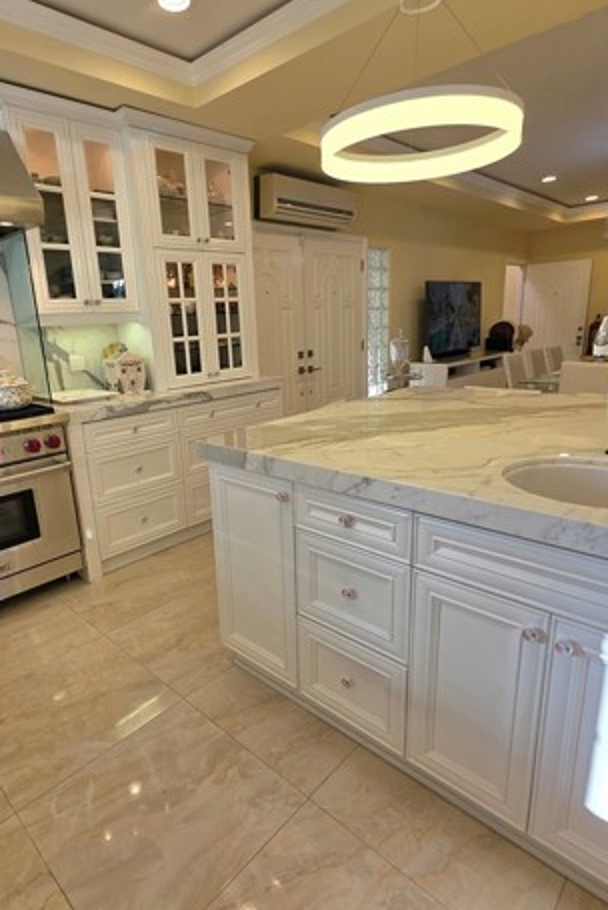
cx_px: 272
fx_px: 481
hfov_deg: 64.5
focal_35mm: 19
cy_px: 454
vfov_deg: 86.9
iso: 25
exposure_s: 1/120
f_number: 1.9
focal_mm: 2.2
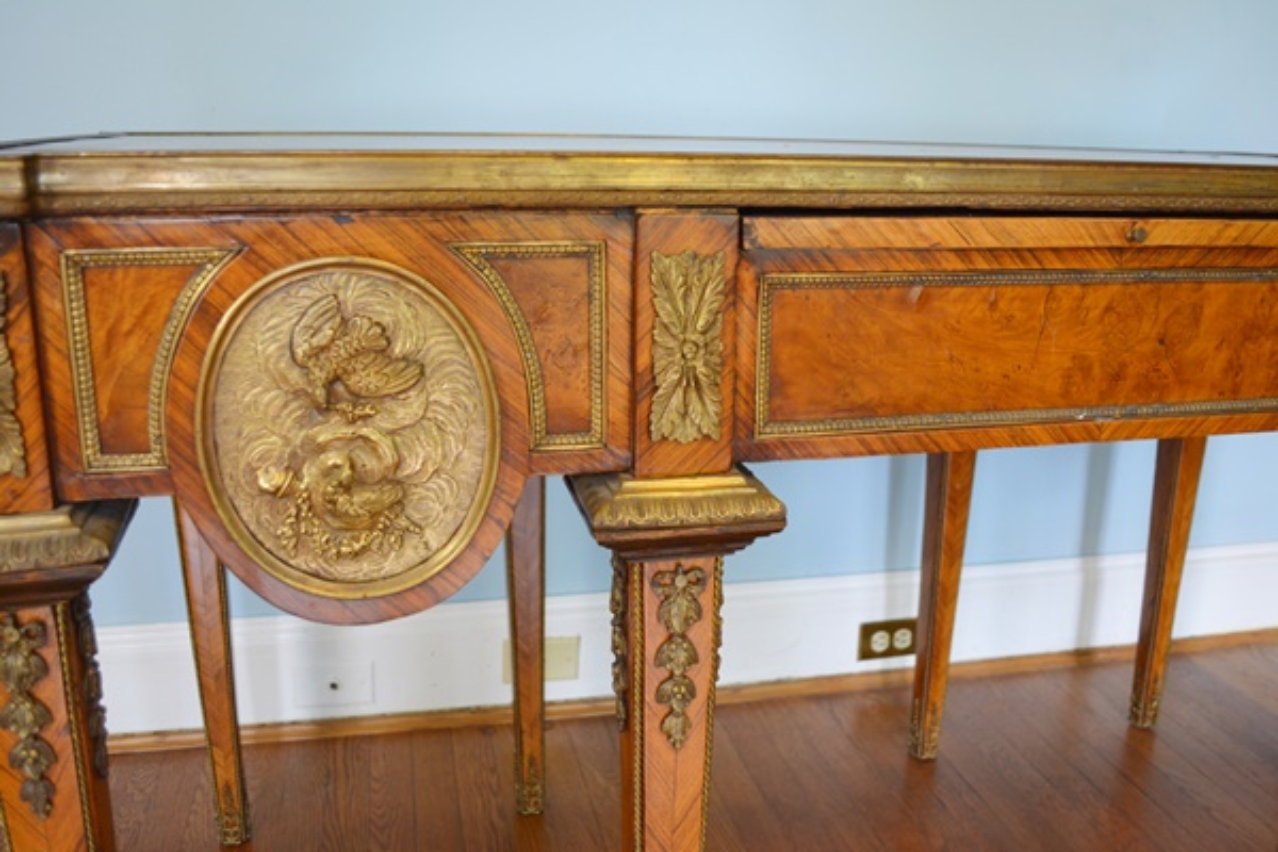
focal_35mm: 30
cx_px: 639
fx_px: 1065
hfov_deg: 61.9
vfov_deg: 43.6
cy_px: 426
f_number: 4
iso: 640
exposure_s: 1/60
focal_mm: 20
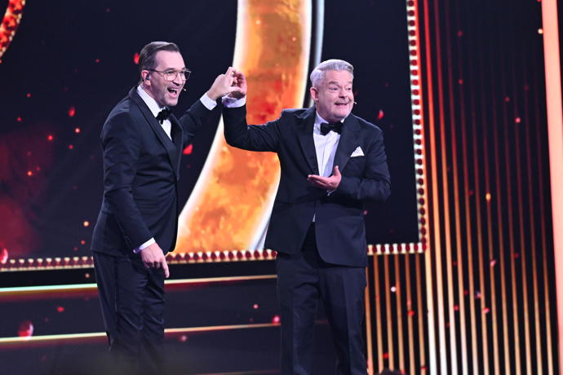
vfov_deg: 4.6
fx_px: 4691
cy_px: 188
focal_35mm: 300
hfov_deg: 6.9
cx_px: 282
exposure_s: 1/125
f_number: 3.5
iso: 3200
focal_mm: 200
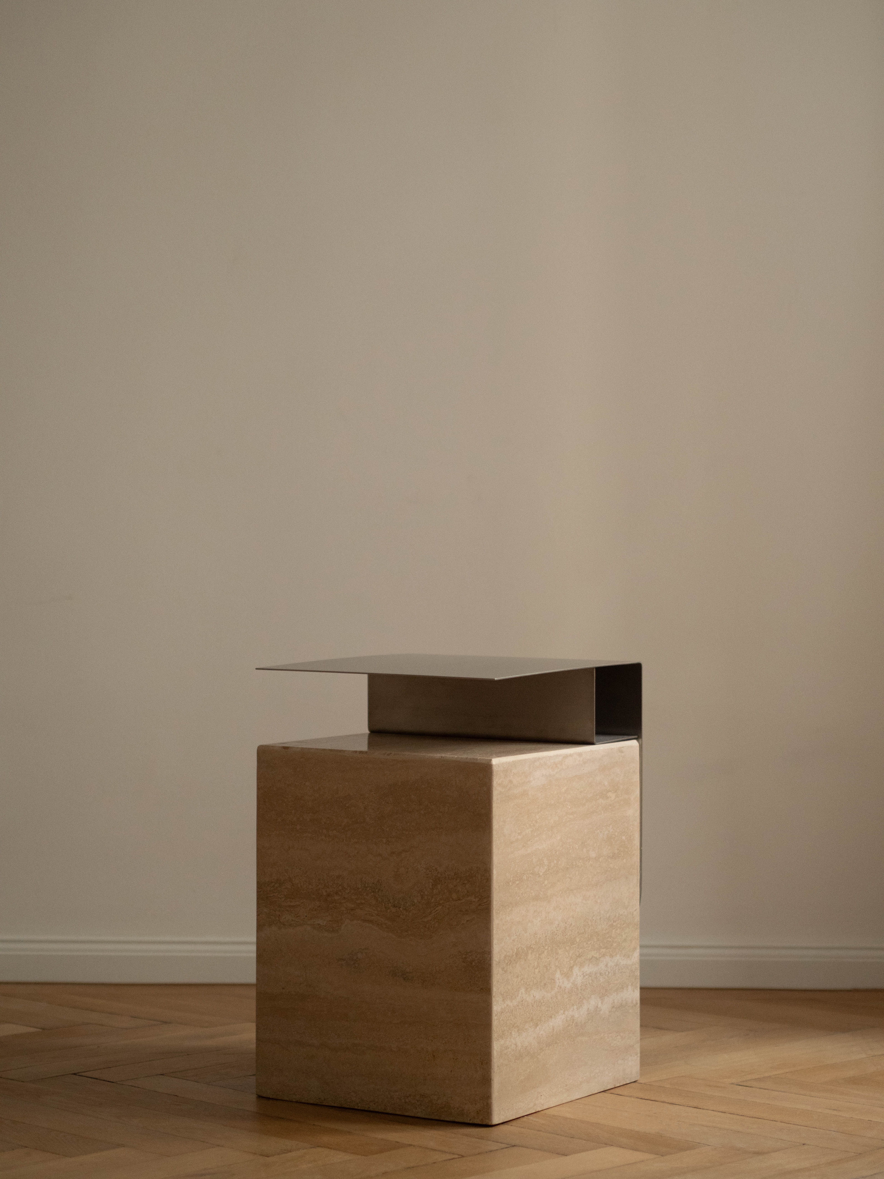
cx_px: 442
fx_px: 3064
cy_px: 590
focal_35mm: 90
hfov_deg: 16.4
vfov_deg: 21.8
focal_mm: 45
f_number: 1.8
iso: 1600
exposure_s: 1/100
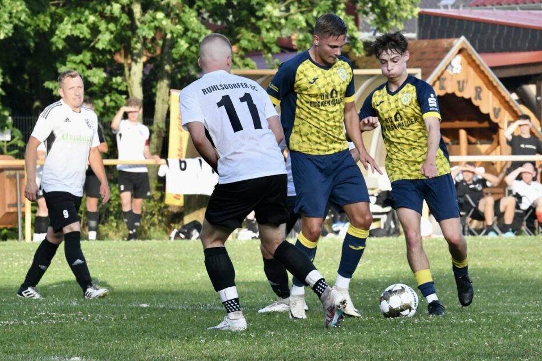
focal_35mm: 257
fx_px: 3868
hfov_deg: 8.0
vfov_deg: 5.3
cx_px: 265
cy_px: 171
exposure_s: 1/1600
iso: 5000
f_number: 13
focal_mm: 240
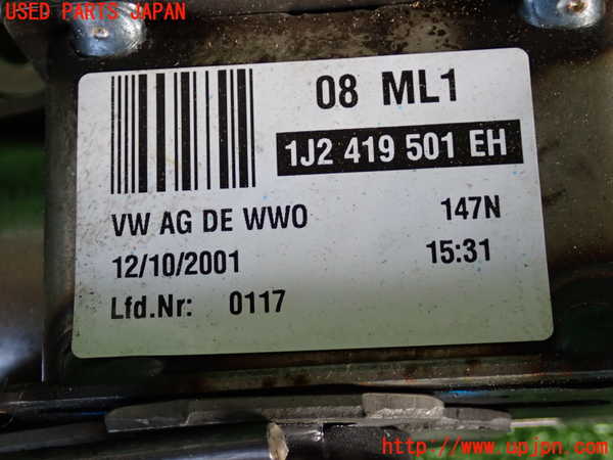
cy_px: 230
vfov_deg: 21.9
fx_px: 1186
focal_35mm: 67
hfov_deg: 29.0
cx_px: 306
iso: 320
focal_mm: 11.88
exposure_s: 1/60
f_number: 3.8
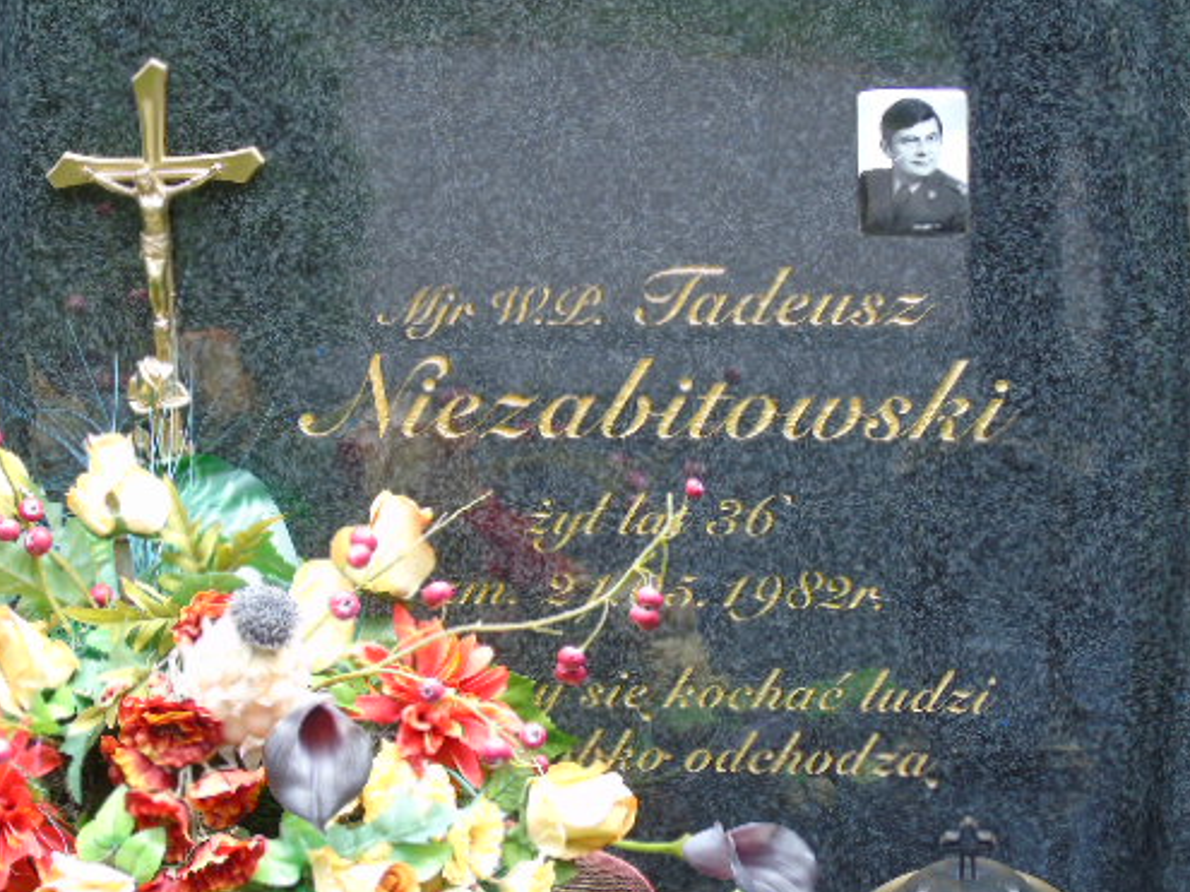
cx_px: 548
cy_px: 515
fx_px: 3643
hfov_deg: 18.5
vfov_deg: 14.0
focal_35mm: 106
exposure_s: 1/40
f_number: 4.1
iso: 80
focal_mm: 15
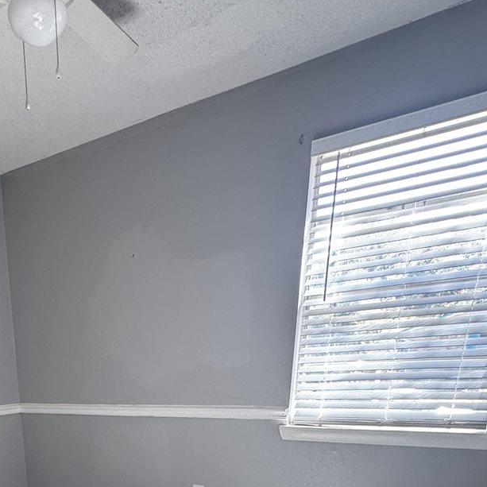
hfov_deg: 49.3
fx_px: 493
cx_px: 95
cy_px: 539
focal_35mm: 31
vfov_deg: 41.5
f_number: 2.2
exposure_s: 1/60
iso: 160
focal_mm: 2.22
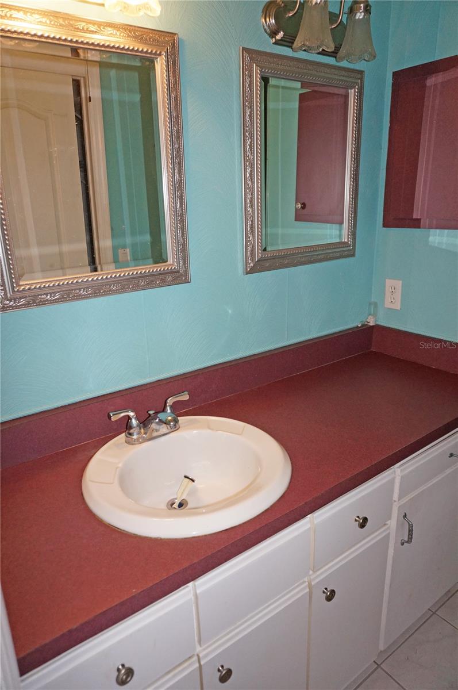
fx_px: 459
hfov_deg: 53.0
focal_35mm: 24
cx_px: 229
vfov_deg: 73.8
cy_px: 345
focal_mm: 16
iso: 800
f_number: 4
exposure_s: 1/160
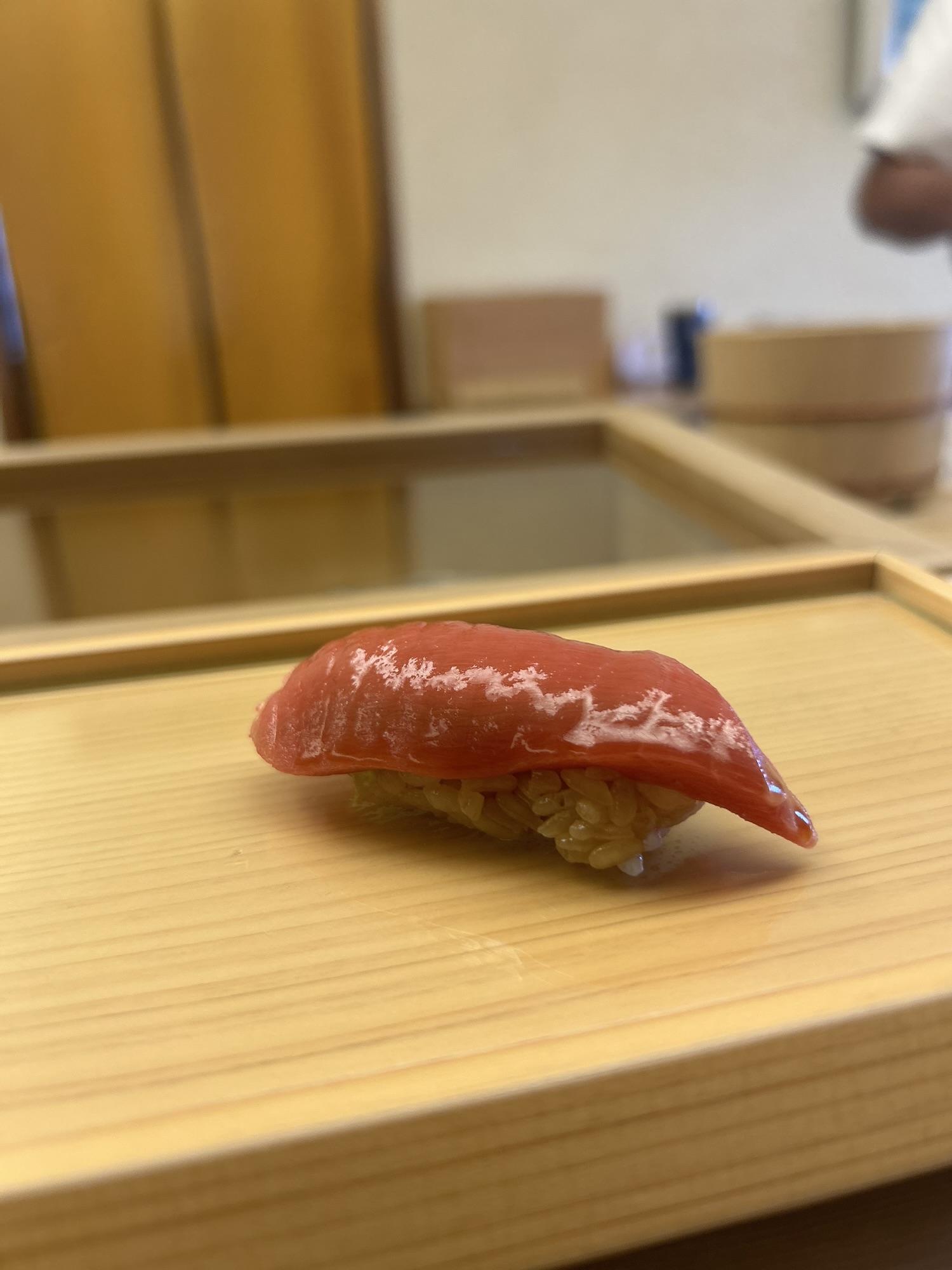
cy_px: 635
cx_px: 476
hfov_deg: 53.1
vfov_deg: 67.3
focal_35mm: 26
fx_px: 953
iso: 80
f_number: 1.5
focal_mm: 5.7
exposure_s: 1/100
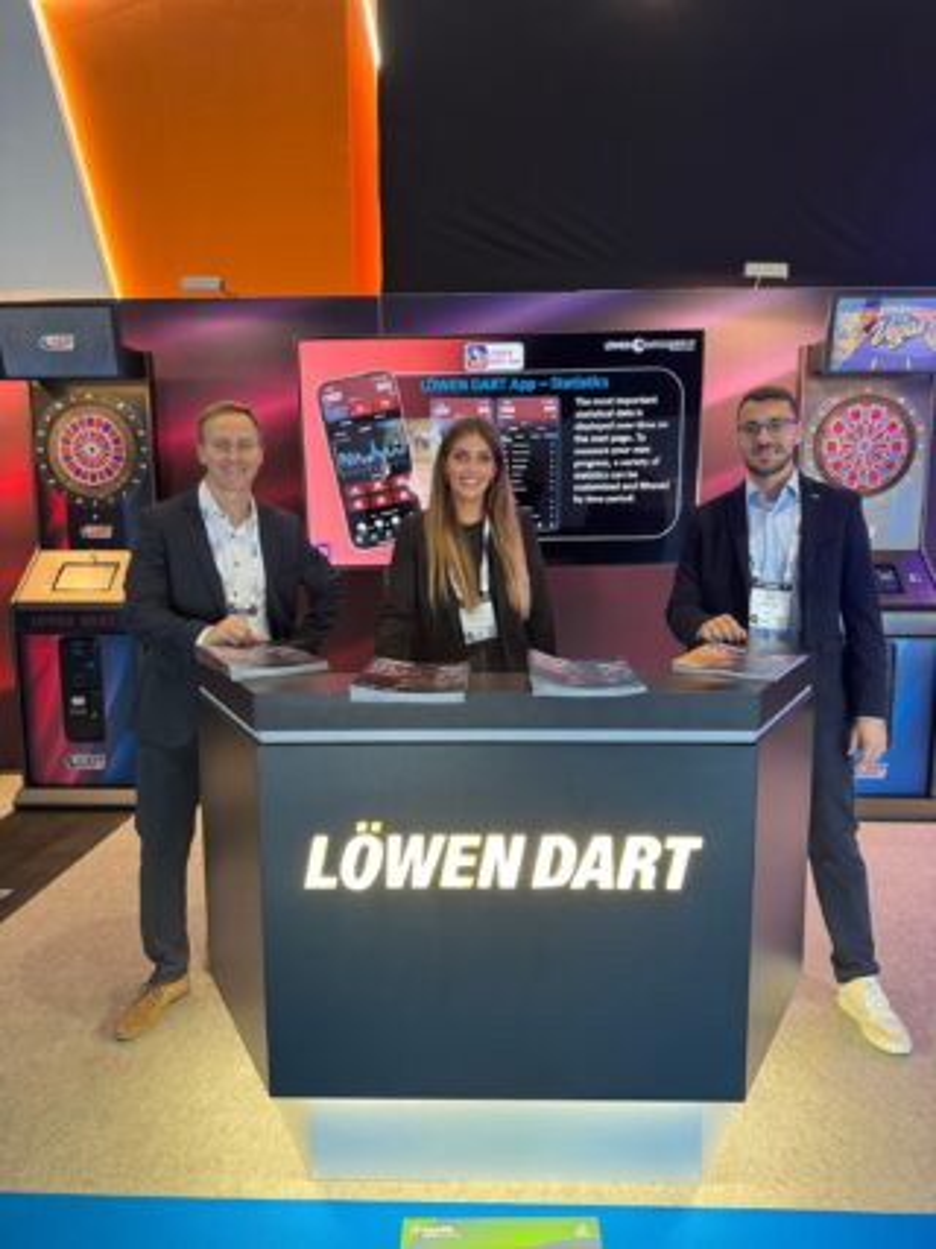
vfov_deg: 71.6
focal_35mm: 24
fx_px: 866
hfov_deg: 56.8
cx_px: 468
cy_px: 624
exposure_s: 1/63
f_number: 1.78
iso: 200
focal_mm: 6.76
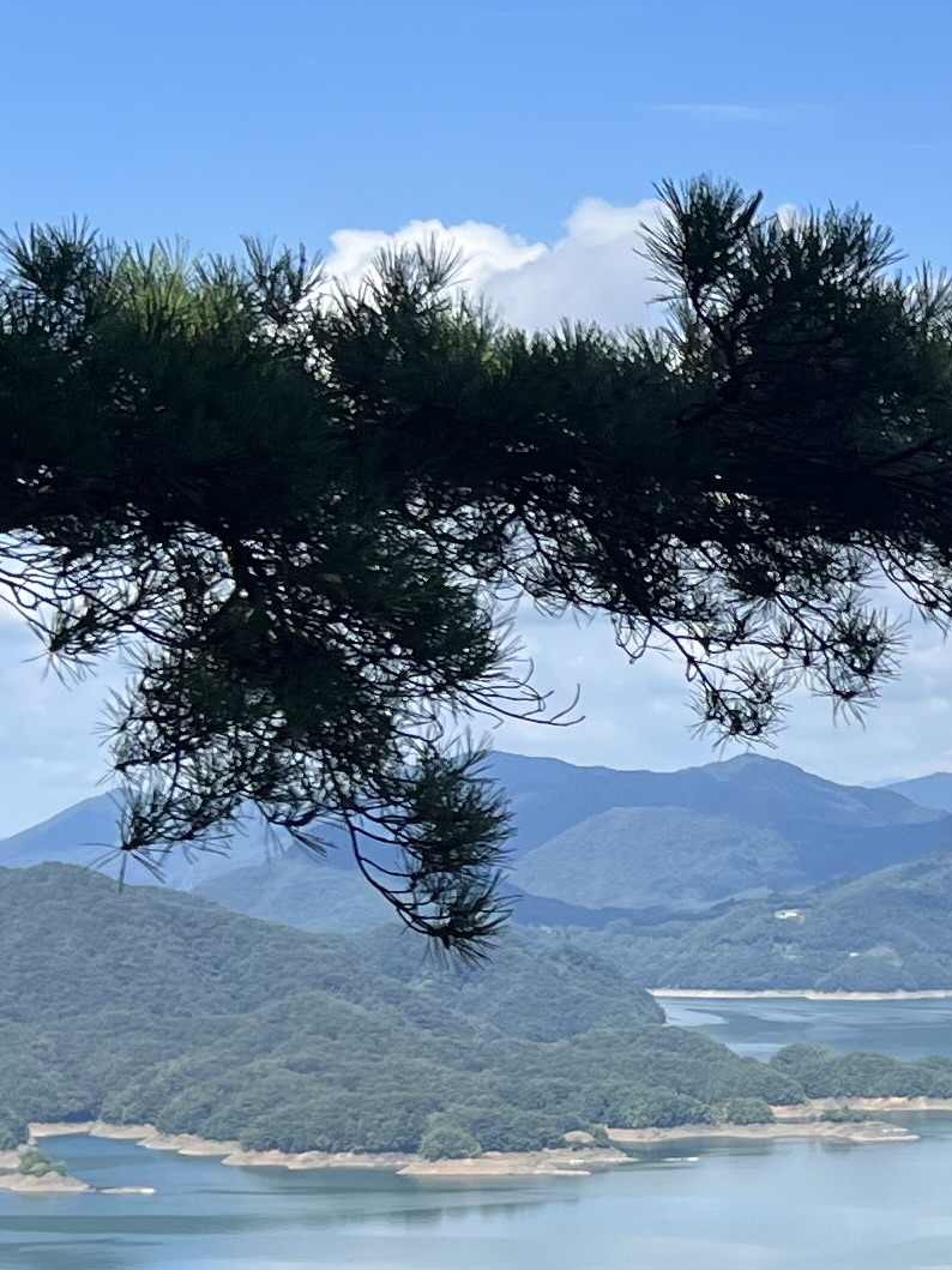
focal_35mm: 99
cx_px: 1573
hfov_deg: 13.7
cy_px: 1042
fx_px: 3631
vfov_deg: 19.6
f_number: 1.5
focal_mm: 5.7
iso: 50
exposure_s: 1/4274
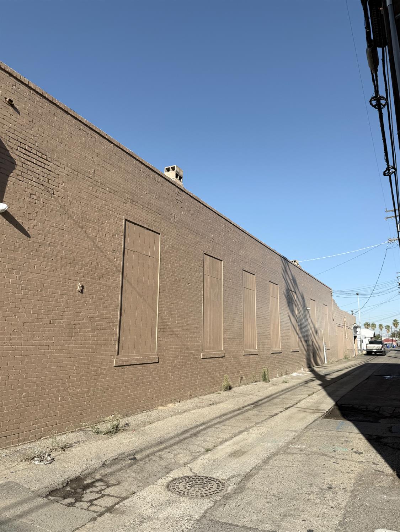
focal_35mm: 24
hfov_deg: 56.8
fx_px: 370
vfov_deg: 71.6
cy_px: 266
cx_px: 200
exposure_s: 1/4673
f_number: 1.78
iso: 80
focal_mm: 6.76
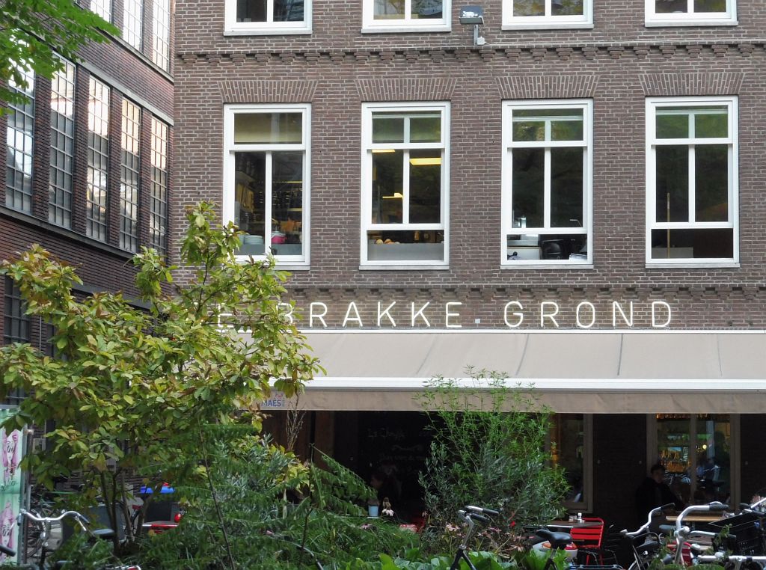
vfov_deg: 16.3
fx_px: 1986
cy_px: 285
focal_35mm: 90
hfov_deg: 21.8
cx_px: 383
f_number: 5.2
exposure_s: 1/50
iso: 400
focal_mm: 16.1
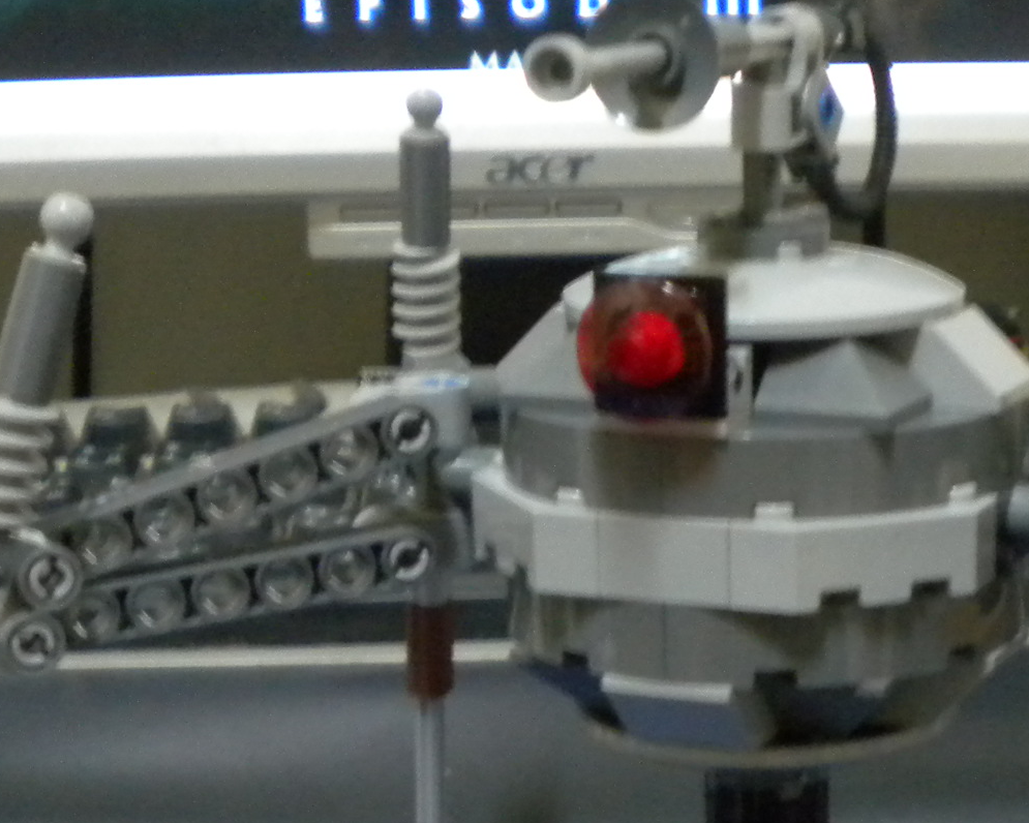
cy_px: 957
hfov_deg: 21.4
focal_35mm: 89
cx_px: 714
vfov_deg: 16.6
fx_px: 2710
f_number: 3.1
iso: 400
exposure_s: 1/4.9
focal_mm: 6.3
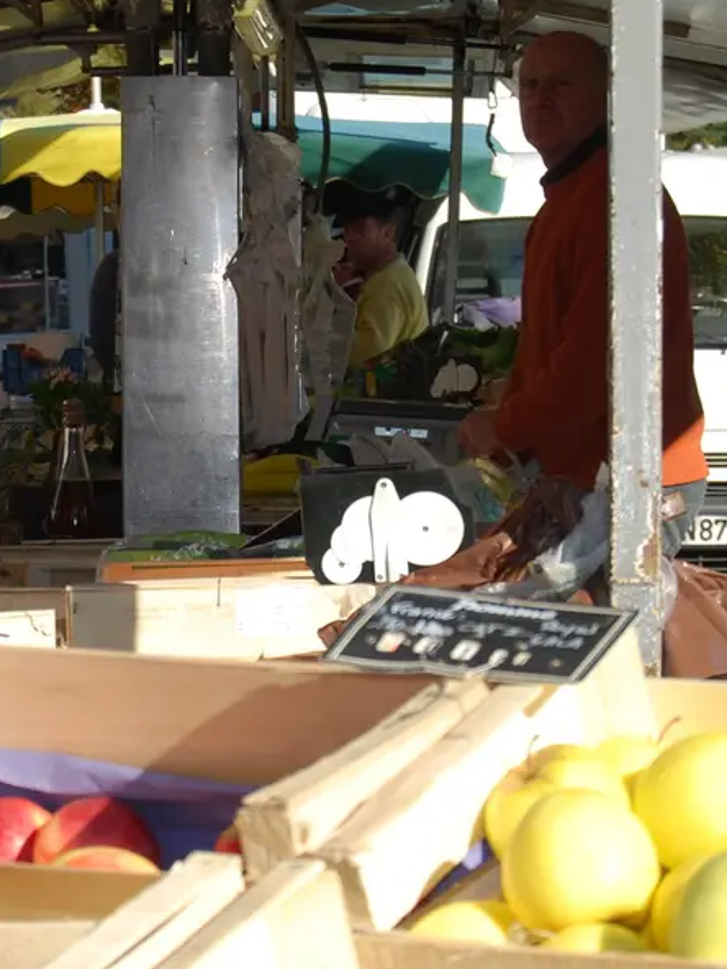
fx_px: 4508
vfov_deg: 12.3
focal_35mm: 161
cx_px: 88
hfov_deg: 9.2
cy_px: 395
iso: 100
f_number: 8
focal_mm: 55
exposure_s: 1/200
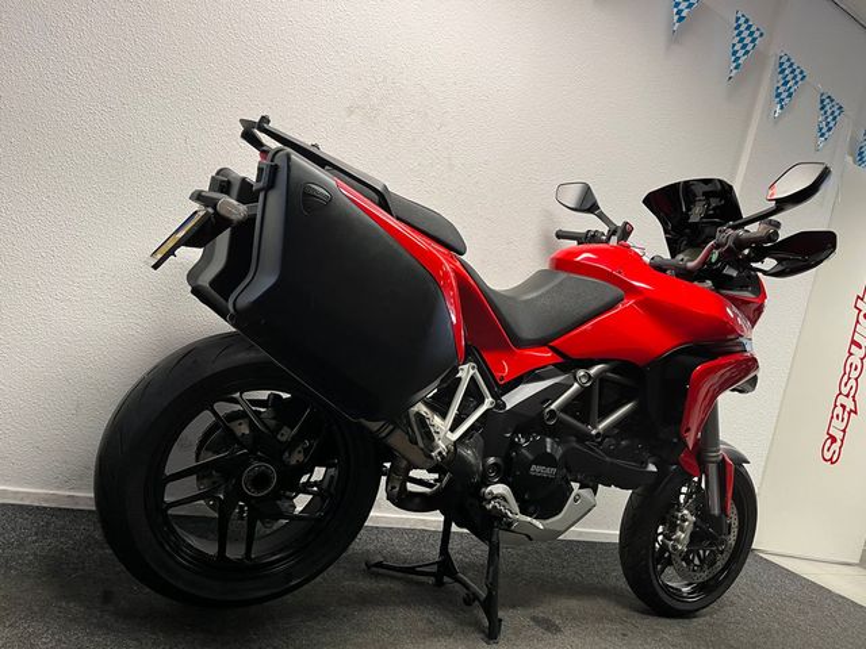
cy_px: 324
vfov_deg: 53.1
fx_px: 650
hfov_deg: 67.3
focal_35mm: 26
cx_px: 433
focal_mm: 5.1
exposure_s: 1/50
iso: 100
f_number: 1.6
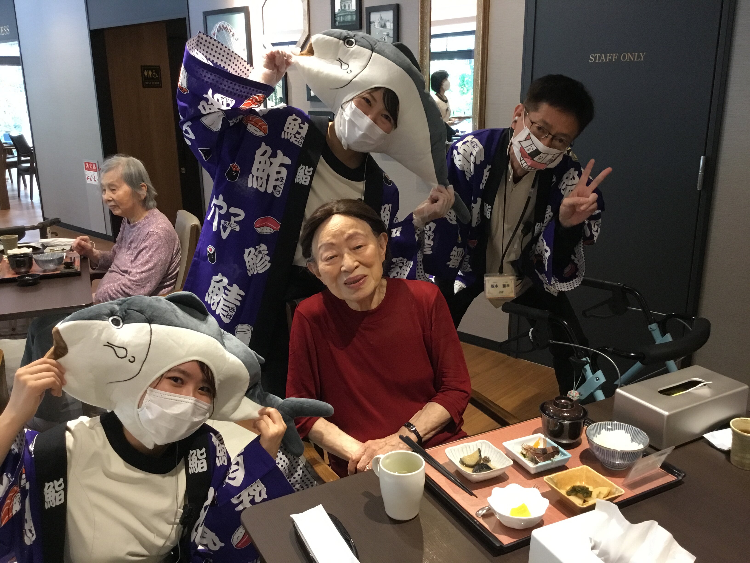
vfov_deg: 45.4
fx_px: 672
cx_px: 375
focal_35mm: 31
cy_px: 282
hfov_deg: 58.4
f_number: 2.4
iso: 125
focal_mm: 3.3
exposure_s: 1/30
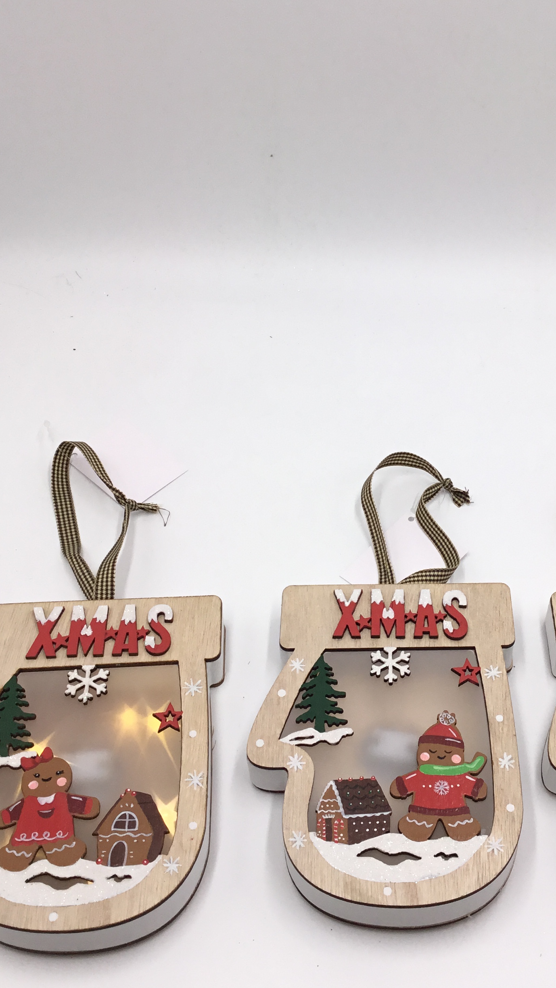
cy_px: 465
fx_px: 1180
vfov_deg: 45.4
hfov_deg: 26.2
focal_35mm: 45
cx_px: 404
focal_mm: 3.3
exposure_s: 1/232
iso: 25
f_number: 2.4
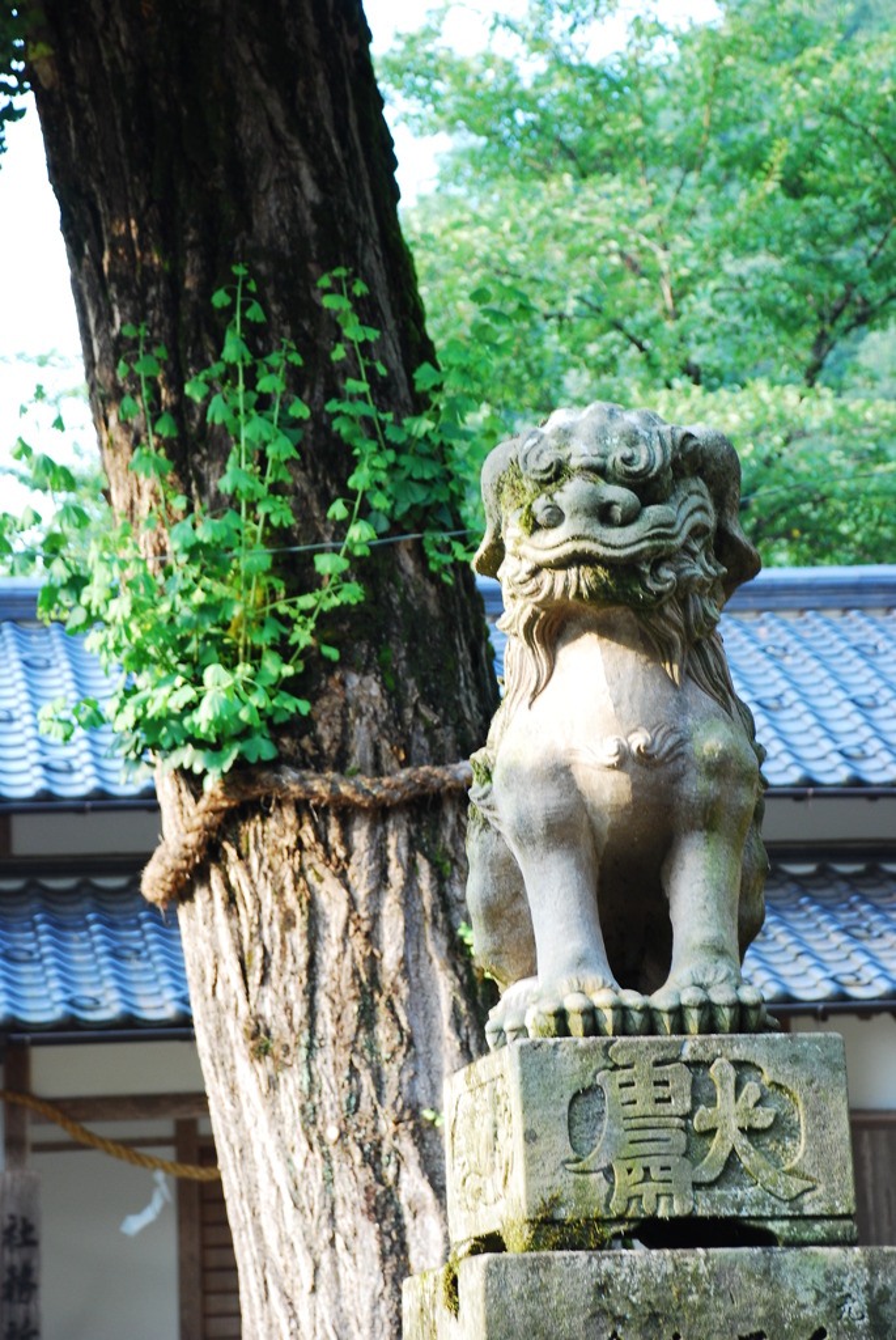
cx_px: 448
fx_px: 4469
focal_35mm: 120
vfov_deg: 17.0
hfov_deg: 11.4
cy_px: 670
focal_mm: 80
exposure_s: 1/50
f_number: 5.6
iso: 320
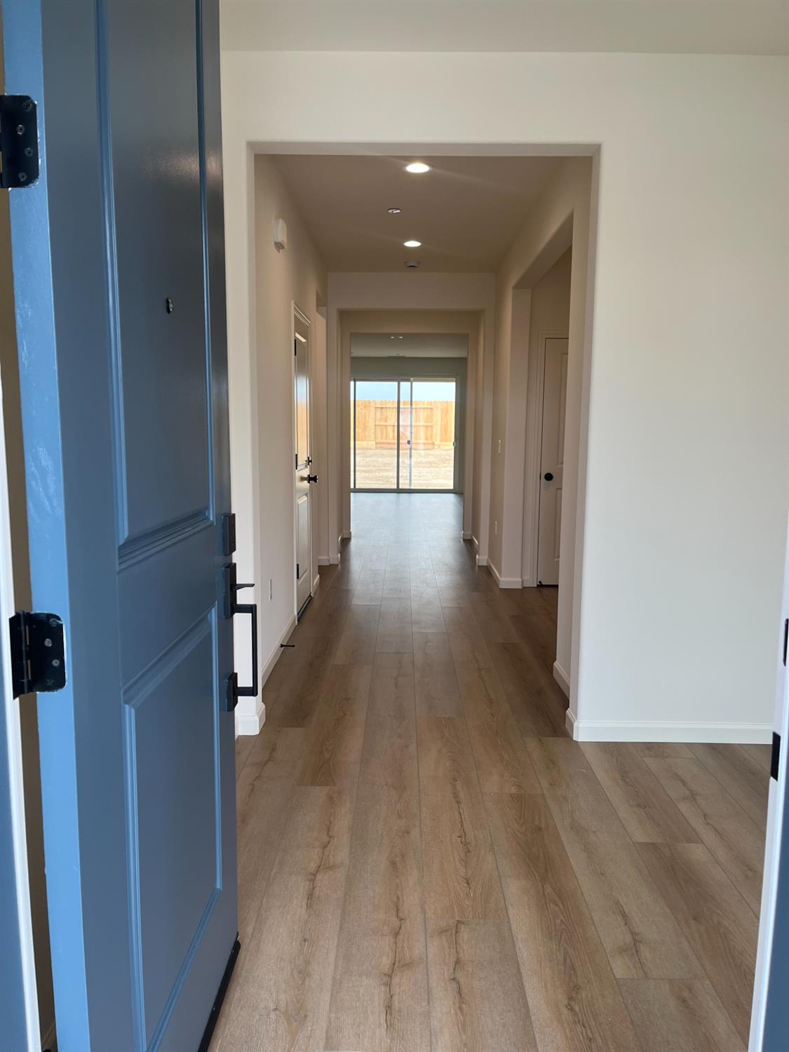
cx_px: 394
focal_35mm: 26
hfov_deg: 53.1
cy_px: 526
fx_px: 790
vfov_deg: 67.3
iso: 50
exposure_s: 1/120
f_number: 1.6
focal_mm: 5.1
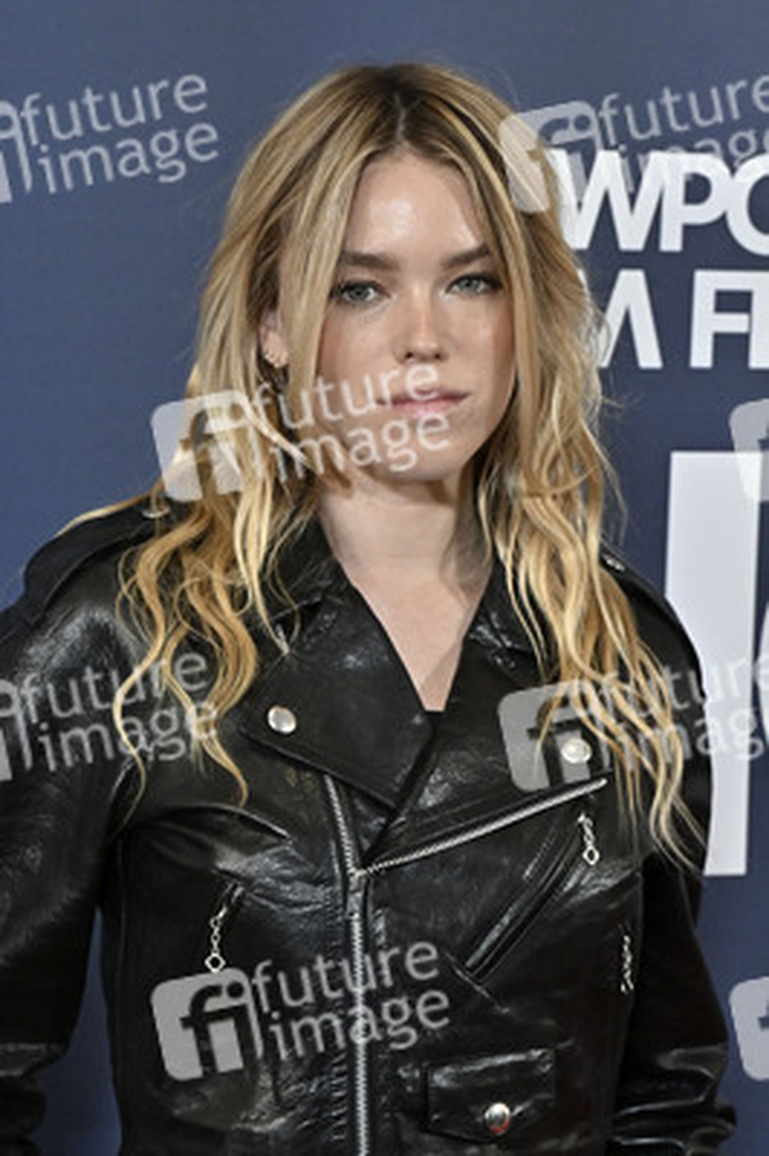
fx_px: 3177
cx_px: 384
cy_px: 578
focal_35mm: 99
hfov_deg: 13.8
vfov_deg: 20.6
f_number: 5.6
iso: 2500
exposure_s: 1/320
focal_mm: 66
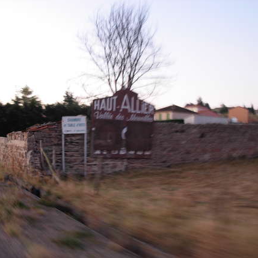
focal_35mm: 47
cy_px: 134
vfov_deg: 36.1
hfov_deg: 35.9
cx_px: 102
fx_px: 396
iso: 79
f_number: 2.9
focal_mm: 6.3
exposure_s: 1/9.5
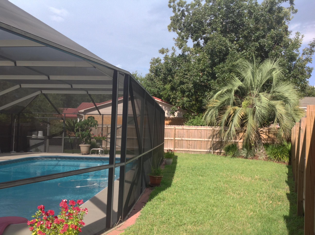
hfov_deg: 52.7
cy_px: 118
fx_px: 318
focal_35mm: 35
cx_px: 158
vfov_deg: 40.6
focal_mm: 4.28
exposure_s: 1/657
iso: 50
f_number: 2.4
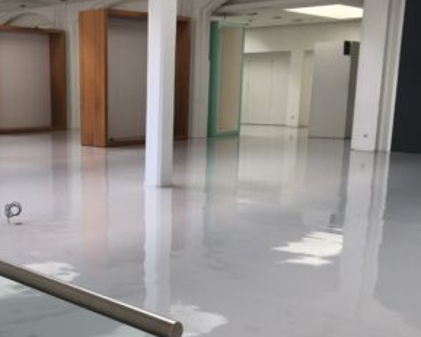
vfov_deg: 30.6
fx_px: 610
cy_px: 220
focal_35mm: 49
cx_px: 115
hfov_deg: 37.3
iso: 40
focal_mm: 4.15
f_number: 2.2
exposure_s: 1/100
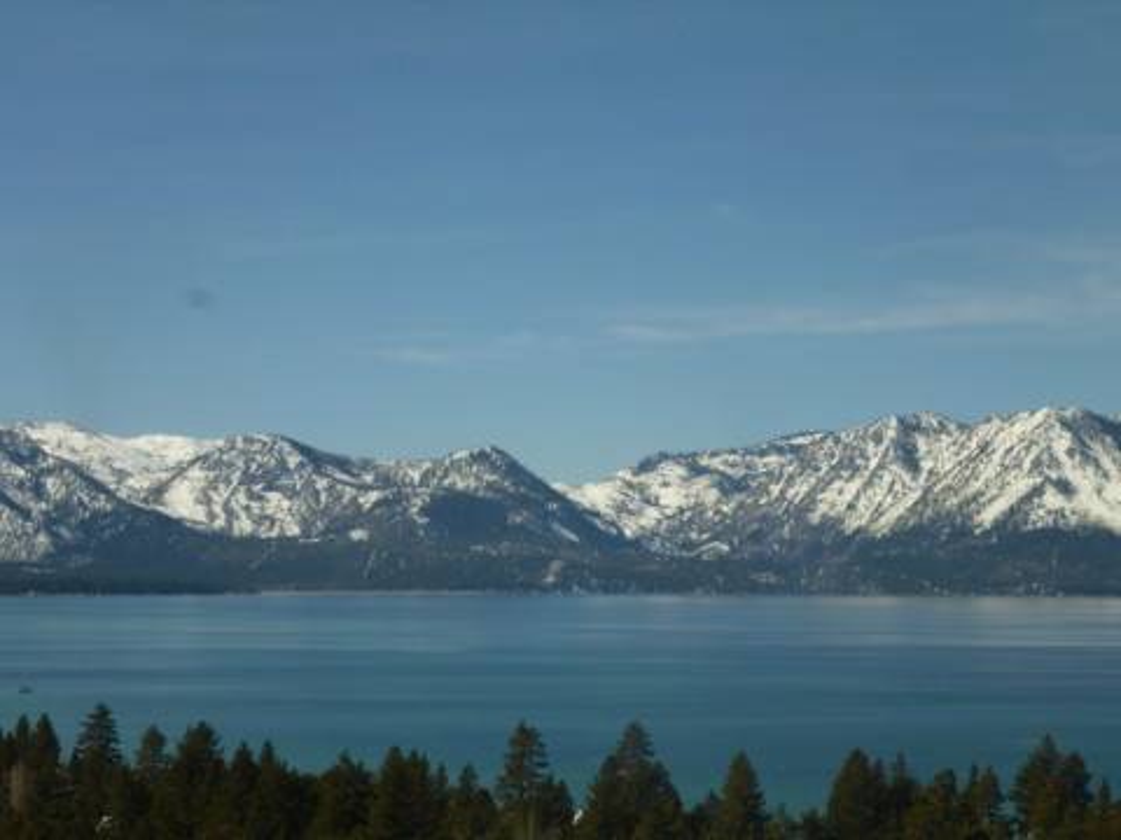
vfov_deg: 15.1
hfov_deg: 20.0
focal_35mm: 98
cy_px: 420
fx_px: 3174
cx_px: 560
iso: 100
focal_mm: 17.5
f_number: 6.2
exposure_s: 1/200
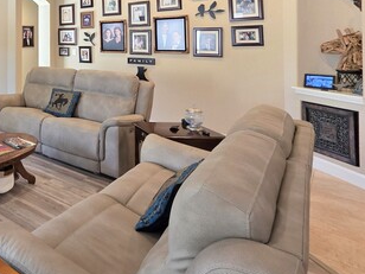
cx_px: -12
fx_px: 285
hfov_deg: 50.5
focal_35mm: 27
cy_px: 32
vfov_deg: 46.7
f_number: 1.9
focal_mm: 2.2
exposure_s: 1/60
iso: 160
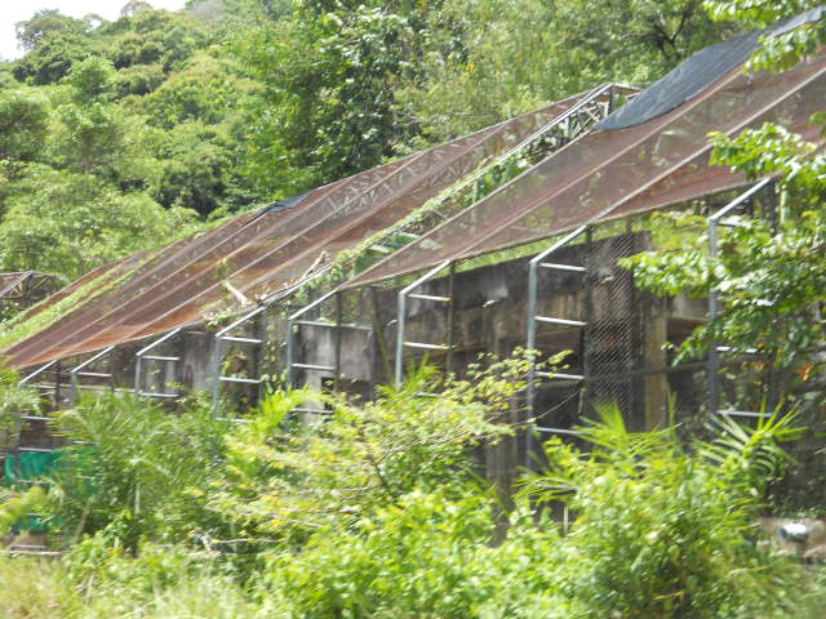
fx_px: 1837
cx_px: 413
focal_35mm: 77
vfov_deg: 19.1
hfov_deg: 25.3
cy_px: 310
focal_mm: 13.9
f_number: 5.9
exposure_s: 1/100
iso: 80
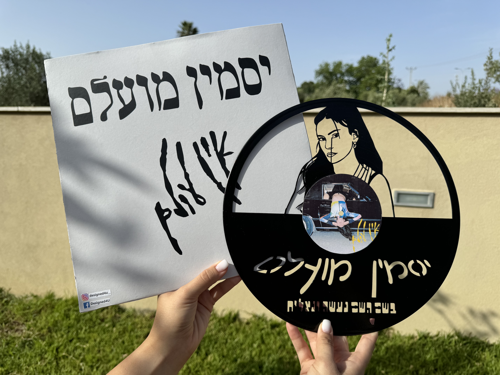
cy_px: 188
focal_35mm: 24
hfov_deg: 71.6
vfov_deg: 56.8
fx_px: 347
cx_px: 250
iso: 80
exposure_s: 1/5814
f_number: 1.78
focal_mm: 6.76
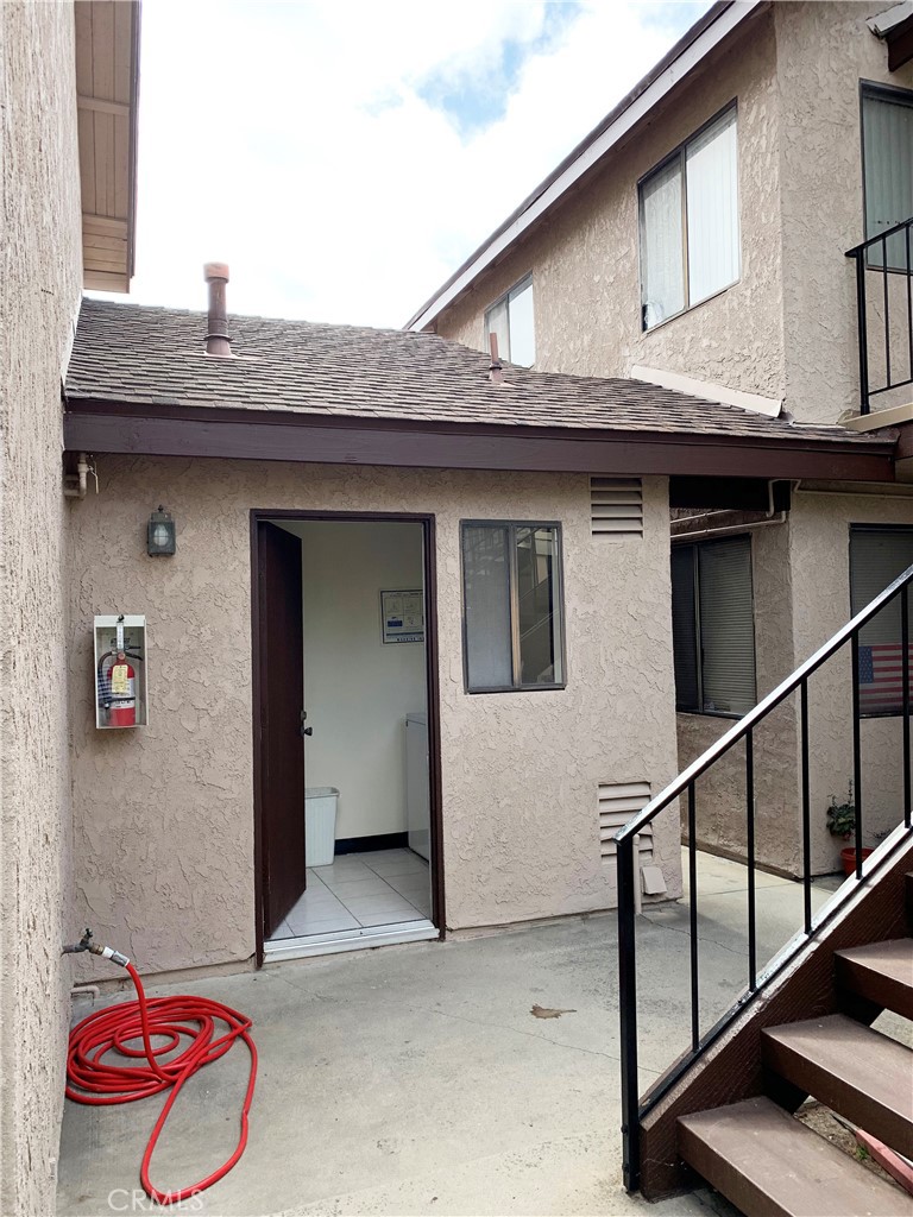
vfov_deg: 67.3
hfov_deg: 53.1
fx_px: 914
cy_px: 608
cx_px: 456
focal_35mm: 26
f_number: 1.8
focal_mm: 4.25
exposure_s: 1/822
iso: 25
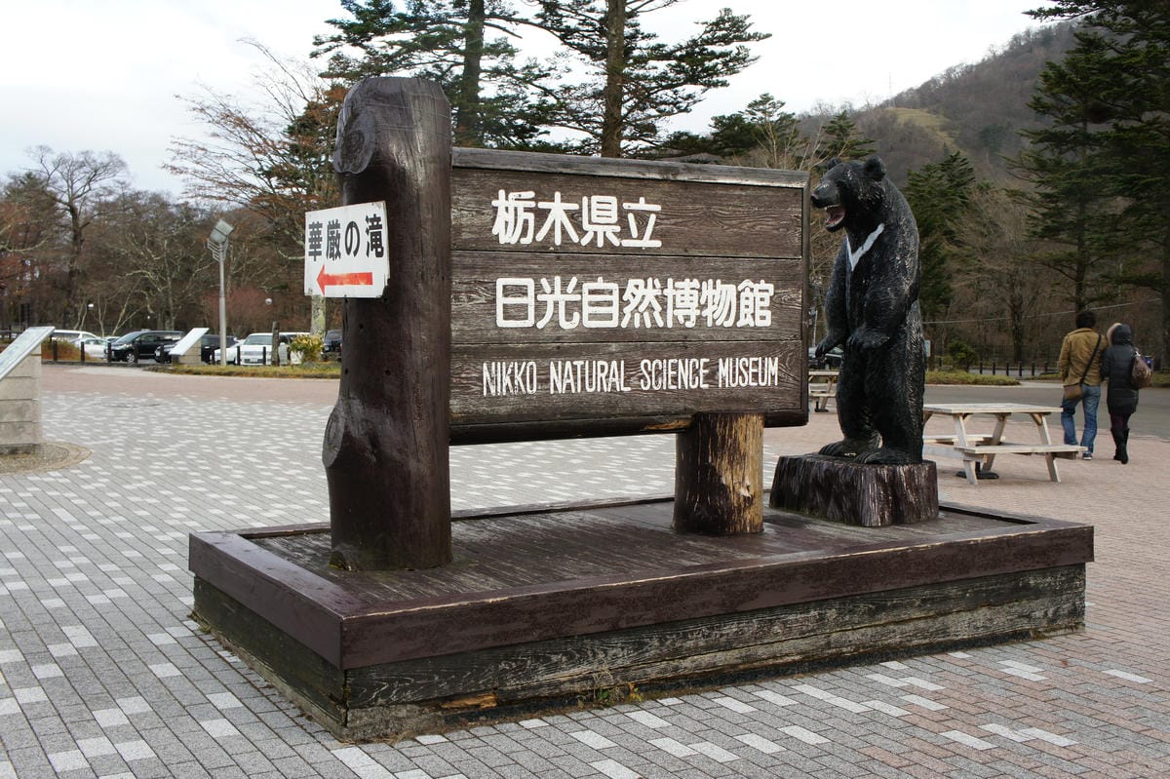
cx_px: 585
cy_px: 390
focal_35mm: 37
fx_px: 1202
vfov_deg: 35.9
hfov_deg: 51.9
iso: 200
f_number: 7.1
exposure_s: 1/50
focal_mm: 25
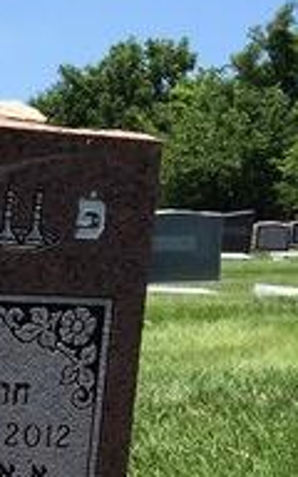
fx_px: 1377
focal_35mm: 106
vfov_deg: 19.2
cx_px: -494
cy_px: 442
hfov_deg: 10.2
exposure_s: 1/1414
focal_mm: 4.12
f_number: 2.2
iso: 32
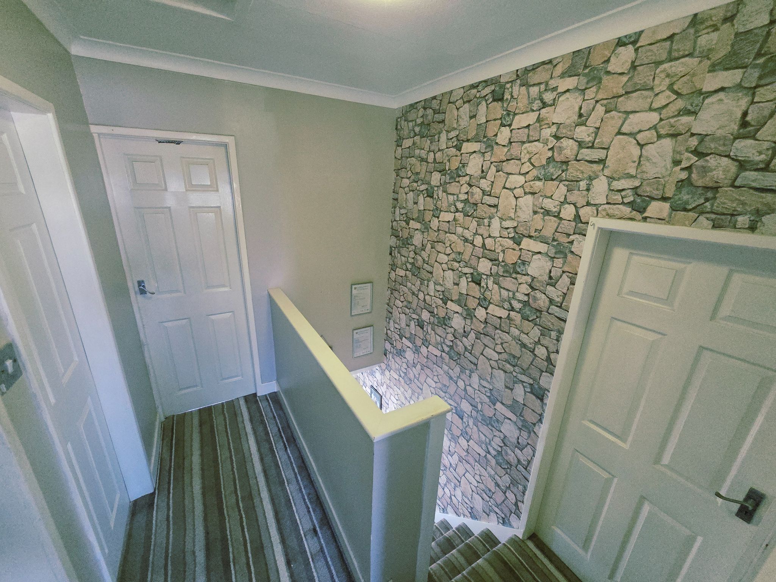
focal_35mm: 13
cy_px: 291
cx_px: 388
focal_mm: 2.2
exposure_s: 1/40
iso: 1600
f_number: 2.2
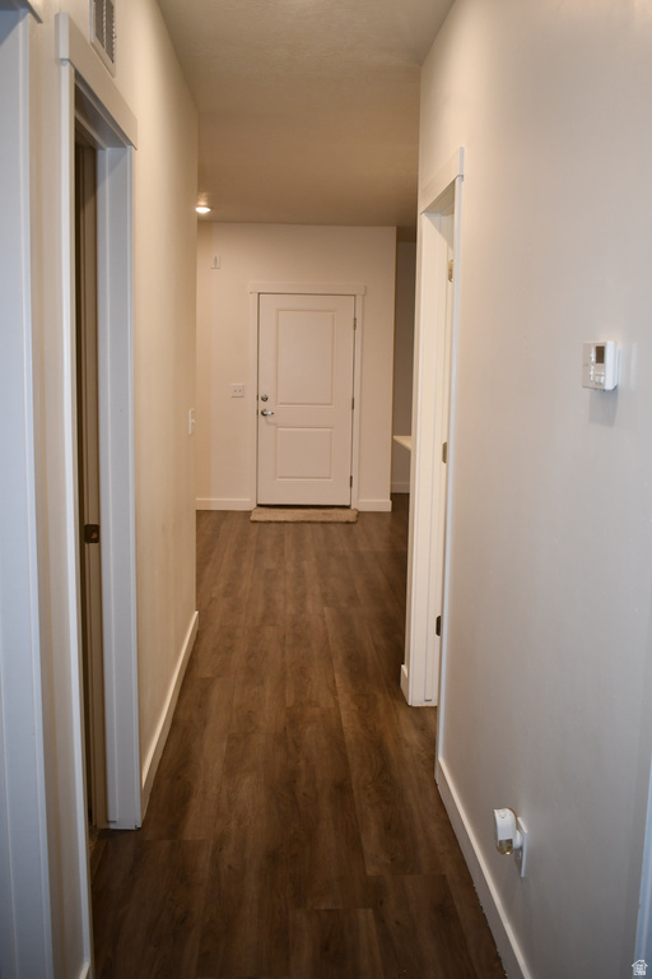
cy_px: 490
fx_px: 924
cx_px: 326
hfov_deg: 38.9
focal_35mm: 34
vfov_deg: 55.8
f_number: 4
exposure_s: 1/60
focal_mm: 23
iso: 500
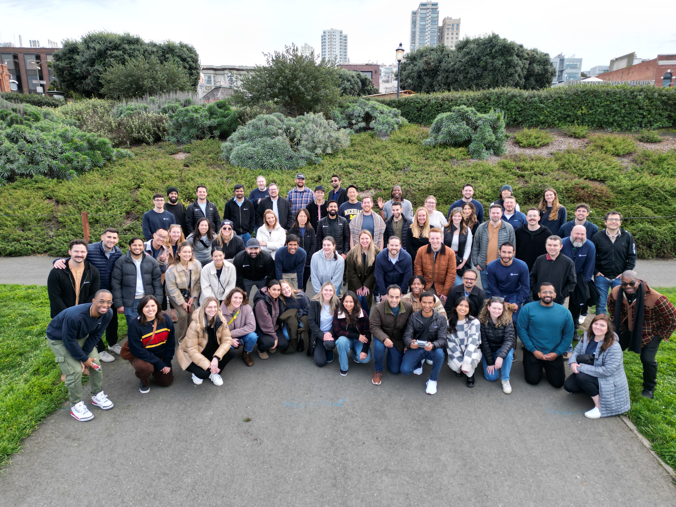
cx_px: 338
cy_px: 254
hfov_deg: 71.6
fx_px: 469
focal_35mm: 24
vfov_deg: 56.8
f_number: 1.7
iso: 110
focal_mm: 6.72
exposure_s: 1/320
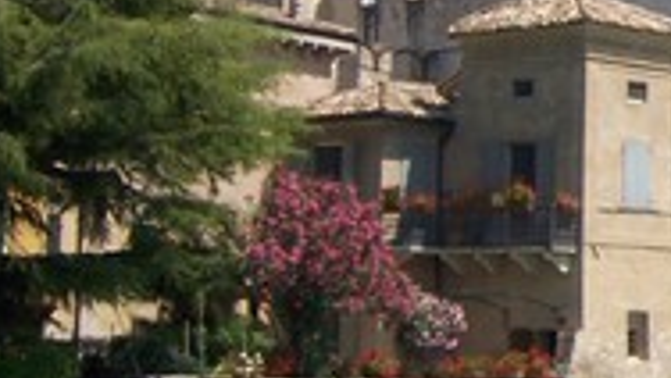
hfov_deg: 13.6
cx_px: 1085
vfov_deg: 8.3
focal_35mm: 146
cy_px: 12
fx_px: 2599
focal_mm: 6.2
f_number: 4.5
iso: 80
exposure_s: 1/500
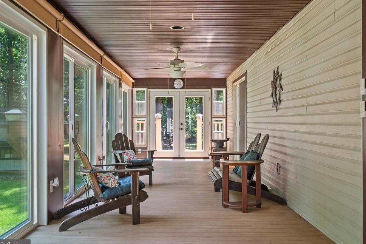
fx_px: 376
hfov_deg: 51.9
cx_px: 182
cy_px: 124
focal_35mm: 37
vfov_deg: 35.9
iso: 500
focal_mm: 35
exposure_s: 1/13
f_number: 8
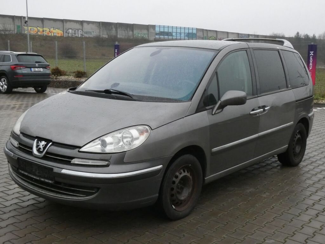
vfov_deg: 33.6
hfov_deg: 43.9
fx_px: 404
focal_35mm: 43
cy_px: 122
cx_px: 162
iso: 640
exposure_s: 1/80
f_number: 5.6
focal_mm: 7.8
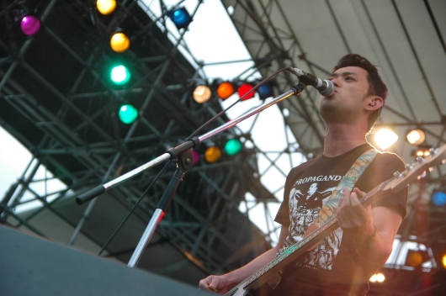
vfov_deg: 18.1
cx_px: 223
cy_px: 148
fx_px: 928
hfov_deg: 27.0
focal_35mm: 75
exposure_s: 1/2000
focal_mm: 50
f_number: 3.2
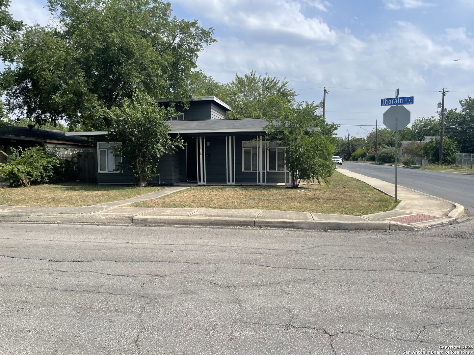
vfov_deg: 54.9
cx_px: 237
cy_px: 178
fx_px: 342
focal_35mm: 25
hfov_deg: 69.4
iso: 32
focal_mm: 5.1
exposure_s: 1/4049
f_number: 1.6
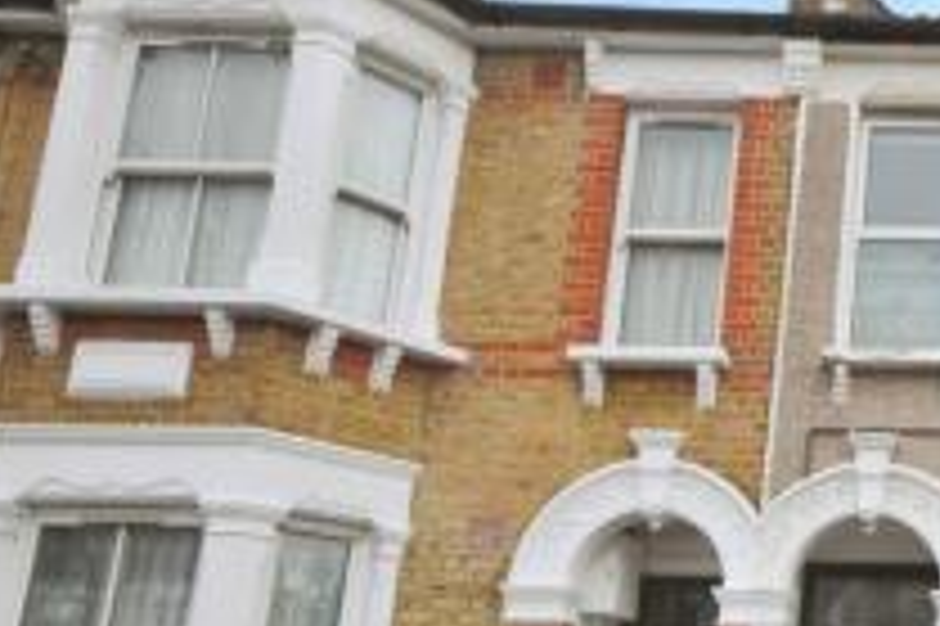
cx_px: 976
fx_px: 1070
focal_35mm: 41
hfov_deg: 40.5
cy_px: 421
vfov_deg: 32.3
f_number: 4.5
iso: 200
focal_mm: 12
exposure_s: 1/80
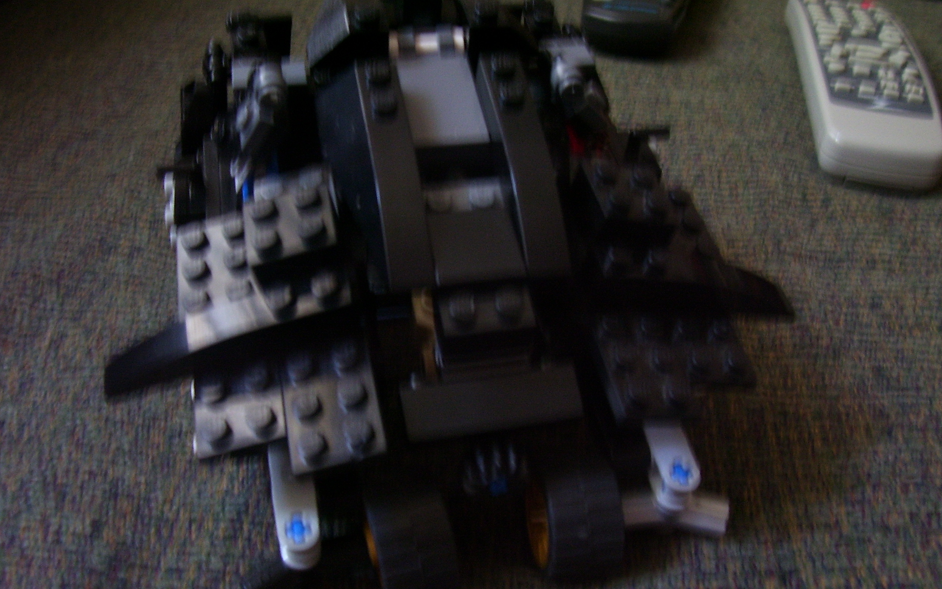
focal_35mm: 37
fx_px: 950
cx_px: 481
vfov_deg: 34.4
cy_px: 343
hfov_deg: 52.7
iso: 160
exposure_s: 1/8
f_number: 2.7
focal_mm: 5.6
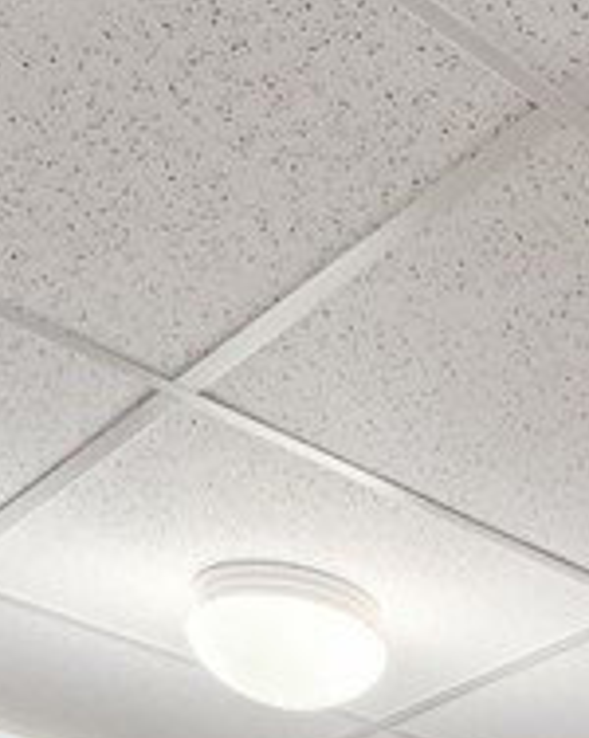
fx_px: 1659
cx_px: 937
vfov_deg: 18.4
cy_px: 1401
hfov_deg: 17.6
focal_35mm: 76
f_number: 11
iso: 80
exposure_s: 1/3.33
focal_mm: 14
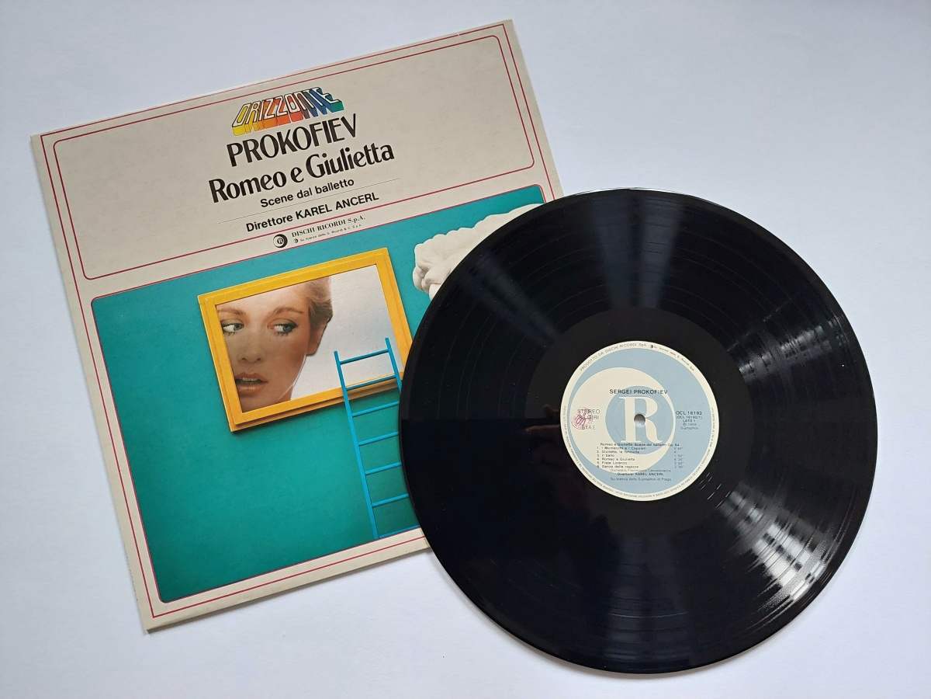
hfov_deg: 71.6
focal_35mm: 24
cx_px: 466
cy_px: 350
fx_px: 645
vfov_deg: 56.8
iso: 640
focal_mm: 5.23
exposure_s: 1/60
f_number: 1.8
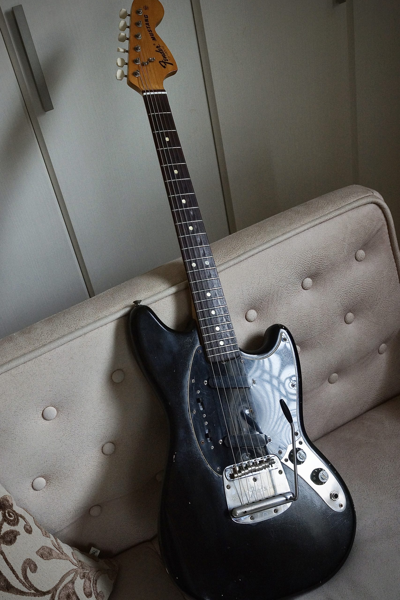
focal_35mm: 39
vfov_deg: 49.6
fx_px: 650
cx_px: 200
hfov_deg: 34.2
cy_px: 300
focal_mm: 26
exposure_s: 1/125
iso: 800
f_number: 5.6
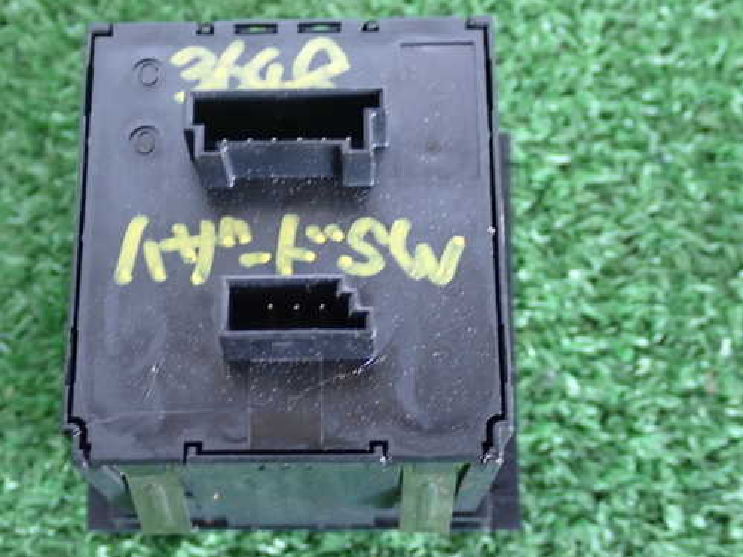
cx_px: 303
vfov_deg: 24.4
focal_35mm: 60
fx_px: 1288
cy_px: 272
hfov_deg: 32.1
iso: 800
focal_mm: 9.01
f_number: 3.2
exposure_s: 1/20
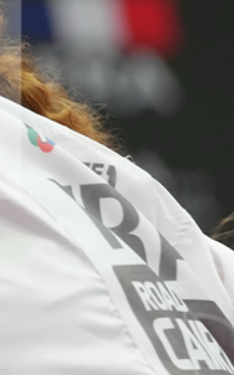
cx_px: -475
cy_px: 96
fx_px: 13062
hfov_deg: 1.0
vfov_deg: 1.6
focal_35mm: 1278
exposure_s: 1/1000
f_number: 2.8
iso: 640
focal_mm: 200
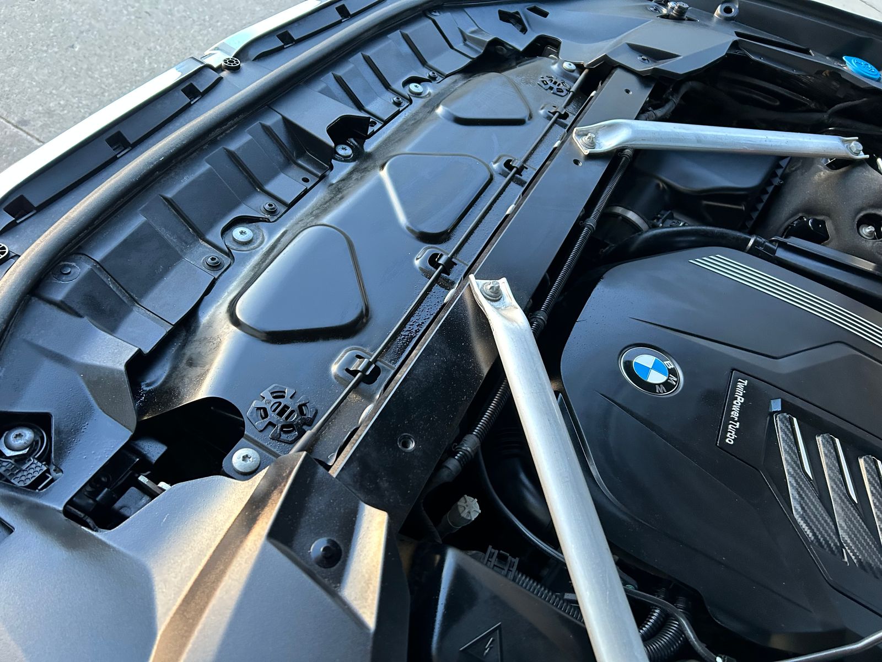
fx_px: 662
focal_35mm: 26
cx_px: 441
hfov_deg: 67.3
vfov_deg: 53.1
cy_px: 331
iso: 320
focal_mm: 5.7
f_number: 1.5
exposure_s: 1/60
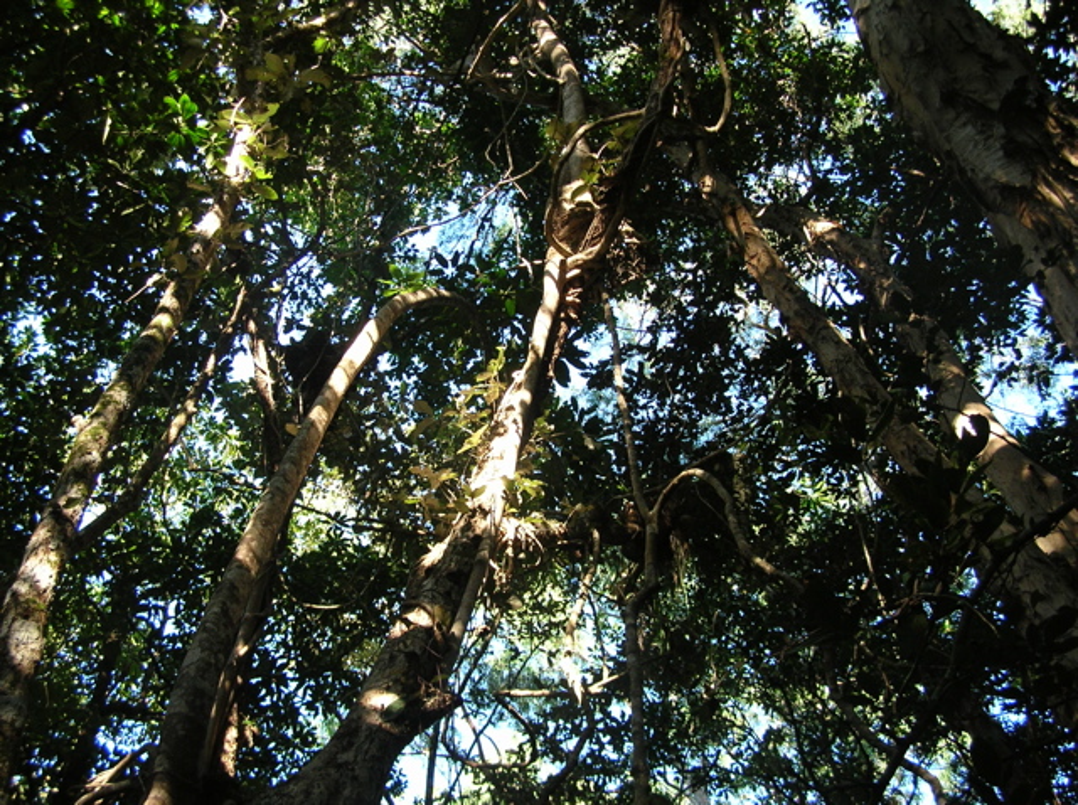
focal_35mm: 36
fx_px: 1119
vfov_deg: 39.6
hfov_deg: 51.4
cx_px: 539
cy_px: 402
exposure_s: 1/48.1
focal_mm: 6
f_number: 2.7
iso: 50
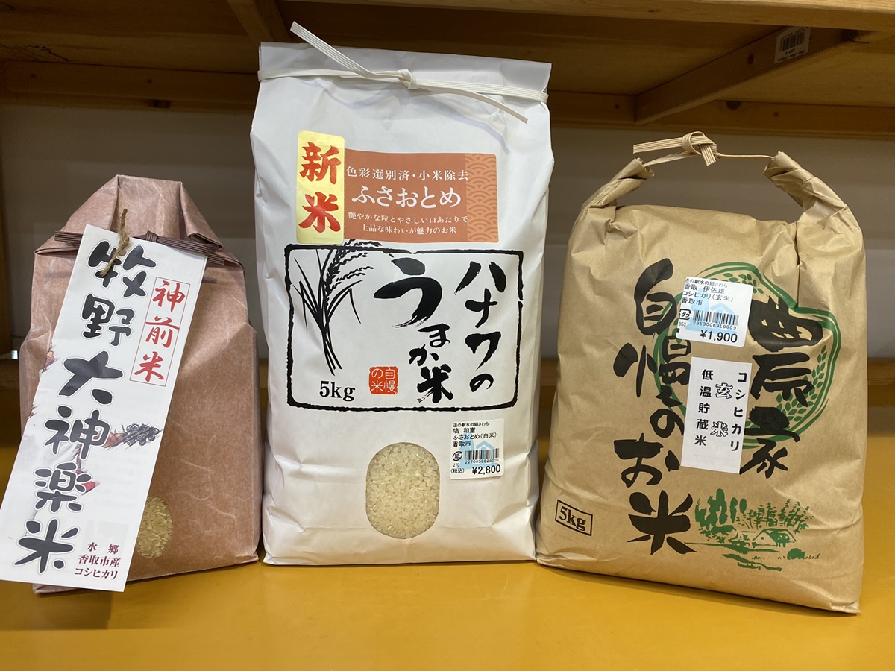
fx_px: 672
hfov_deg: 67.3
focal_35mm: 26
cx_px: 448
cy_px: 336
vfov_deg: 53.1
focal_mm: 4.25
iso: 125
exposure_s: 1/100
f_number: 1.8
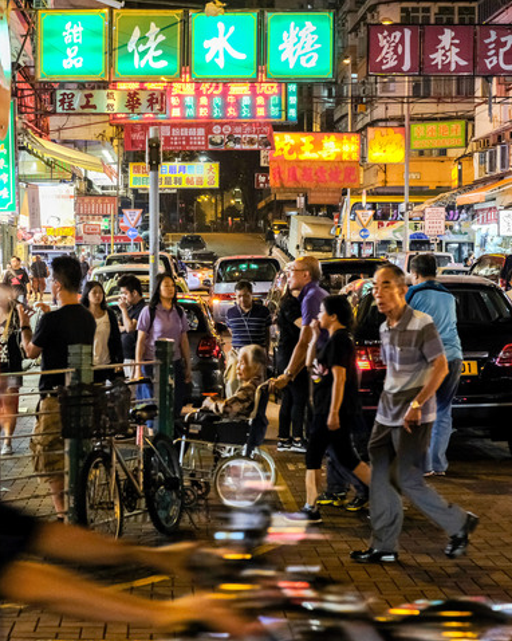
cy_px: 320
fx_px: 1422
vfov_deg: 25.4
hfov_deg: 20.2
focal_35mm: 75
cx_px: 105
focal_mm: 35
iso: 2500
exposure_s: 1/80
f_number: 3.6
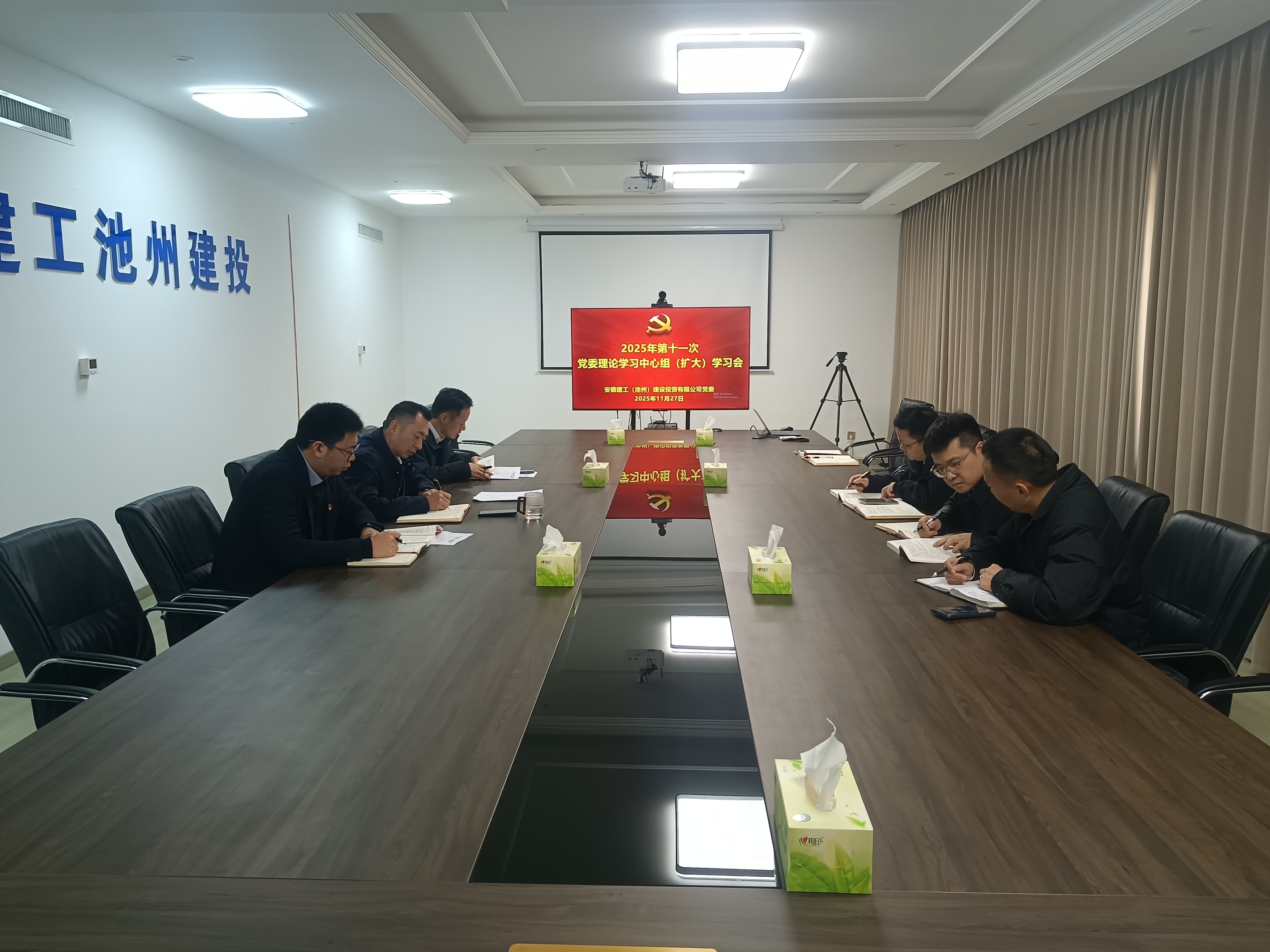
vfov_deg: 51.4
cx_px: 635
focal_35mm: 27
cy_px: 476
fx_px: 991
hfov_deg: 65.3
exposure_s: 1/50
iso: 309
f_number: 1.9
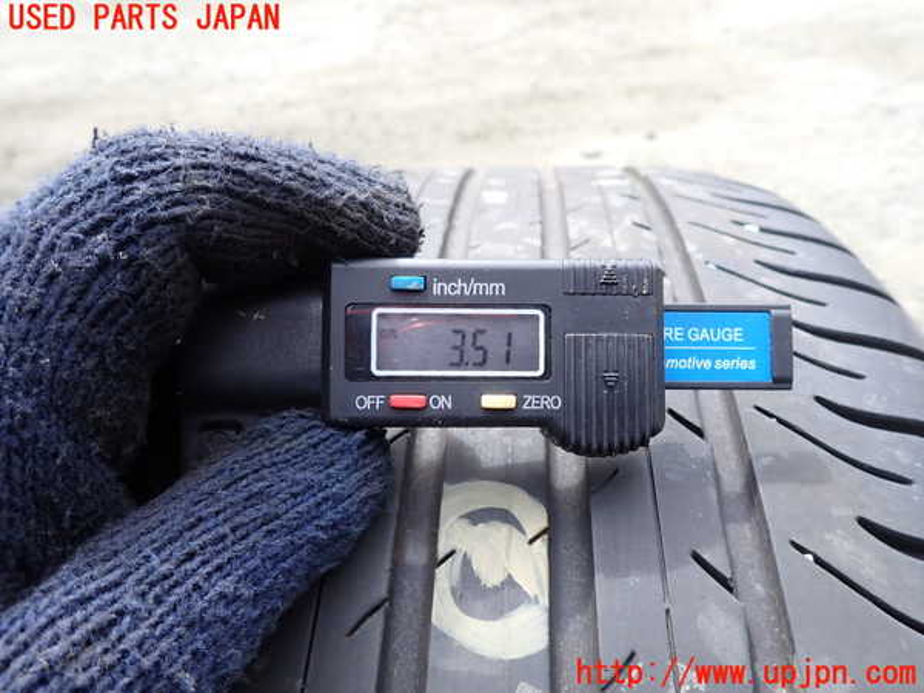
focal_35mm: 25
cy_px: 346
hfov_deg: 69.4
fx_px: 667
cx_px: 462
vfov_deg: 54.9
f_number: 2.8
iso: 100
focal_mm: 4.5
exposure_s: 1/320
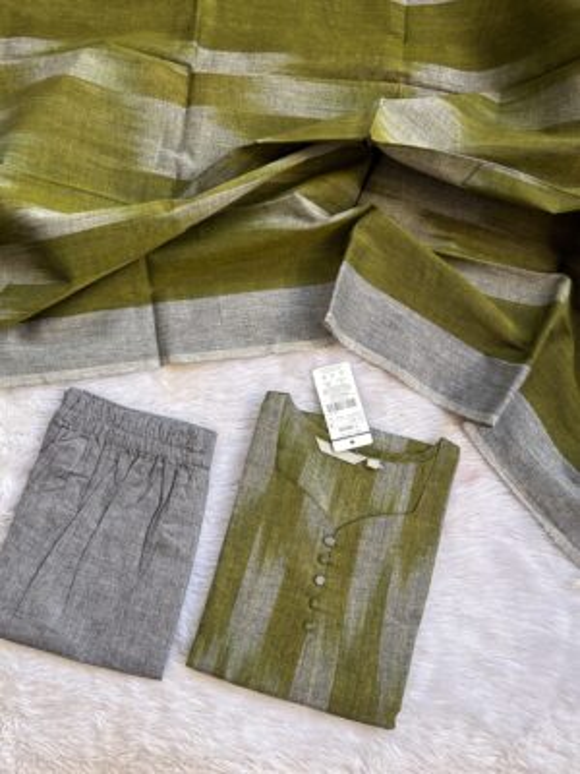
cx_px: 290
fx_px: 581
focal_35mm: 26
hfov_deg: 53.1
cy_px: 387
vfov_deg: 67.3
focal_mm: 5.7
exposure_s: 1/121
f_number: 1.5
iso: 50
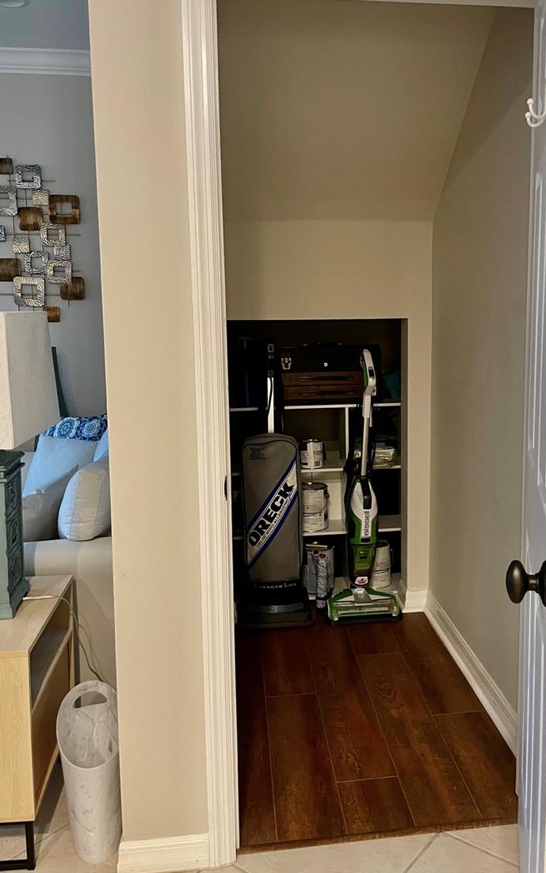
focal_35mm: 30
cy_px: 406
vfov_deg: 62.8
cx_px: 324
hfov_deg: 41.7
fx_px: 714
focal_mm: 4.2
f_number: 1.6
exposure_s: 1/40
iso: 400
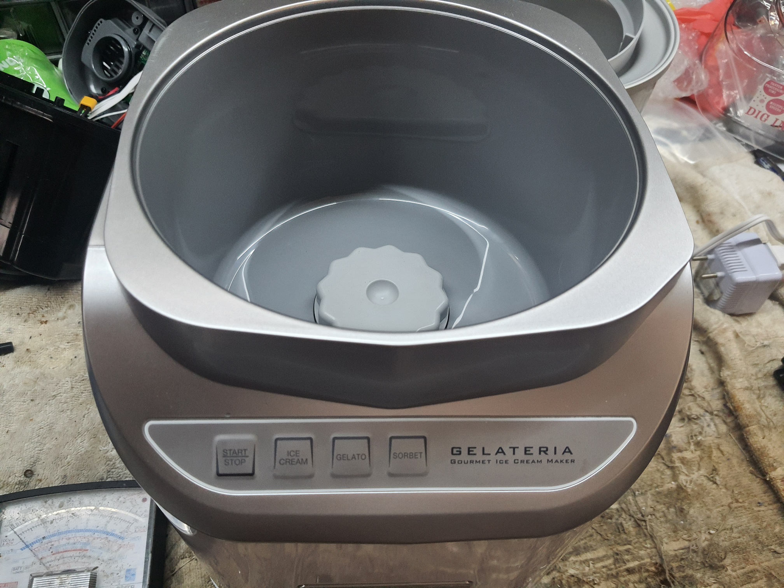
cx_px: 392
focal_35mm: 26
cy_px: 294
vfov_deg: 53.1
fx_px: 589
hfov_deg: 67.3
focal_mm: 4.32
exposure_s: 1/100
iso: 250
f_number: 1.7
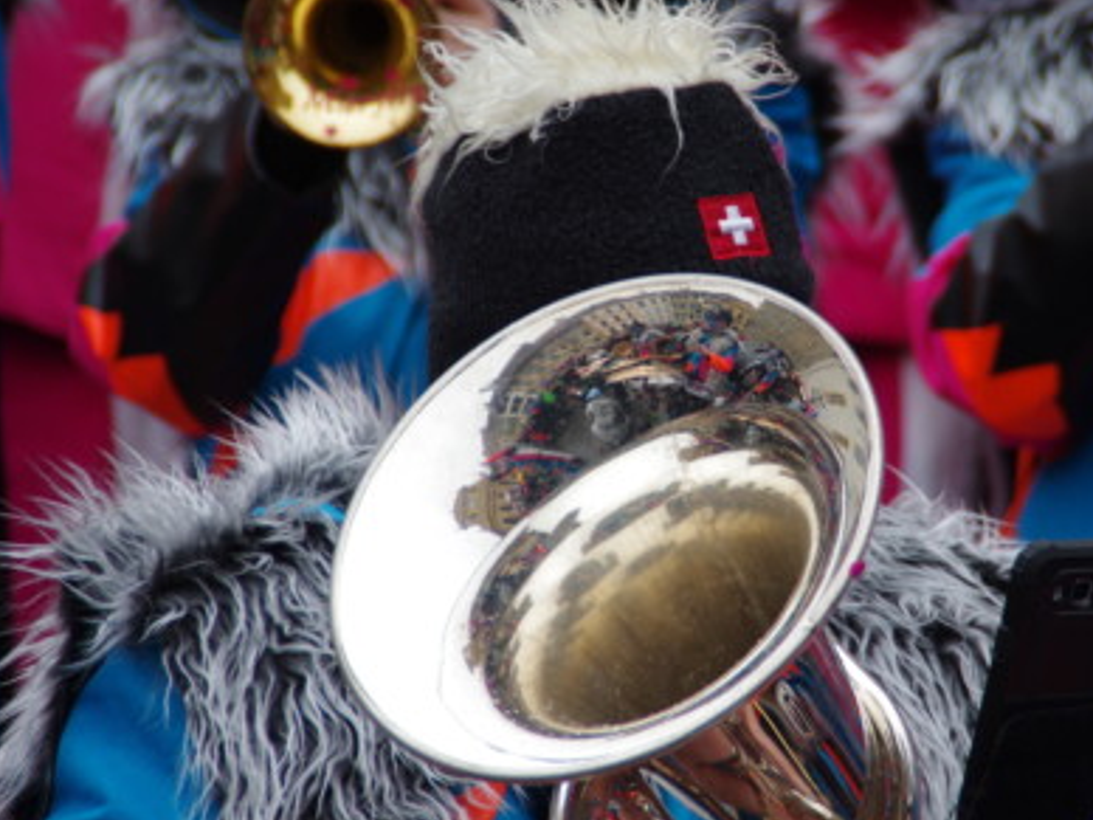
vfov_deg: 4.0
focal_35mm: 371
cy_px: 365
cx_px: 676
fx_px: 11714
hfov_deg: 5.3
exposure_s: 1/250
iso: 400
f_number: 6.3
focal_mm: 200
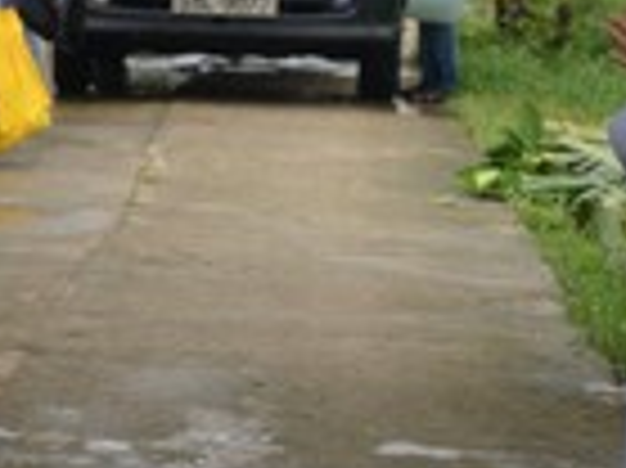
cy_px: 196
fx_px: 4269
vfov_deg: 6.3
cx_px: 18
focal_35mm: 236
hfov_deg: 8.3
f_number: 9
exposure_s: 1/320
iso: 640
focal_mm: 35
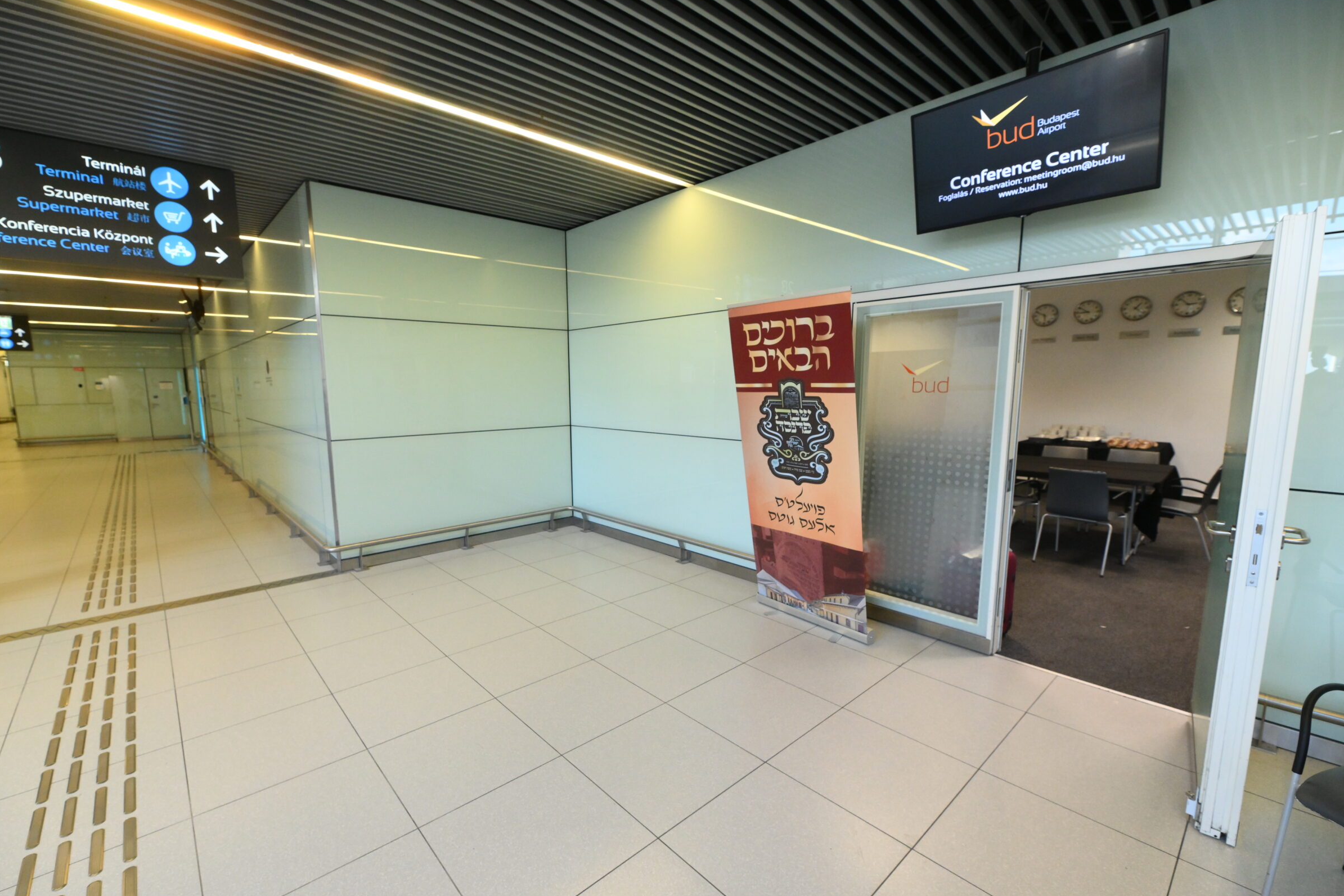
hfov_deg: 100.3
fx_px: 560
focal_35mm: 15
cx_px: 646
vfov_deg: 77.3
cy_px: 463
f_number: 5
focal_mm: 14
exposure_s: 1/200
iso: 3200
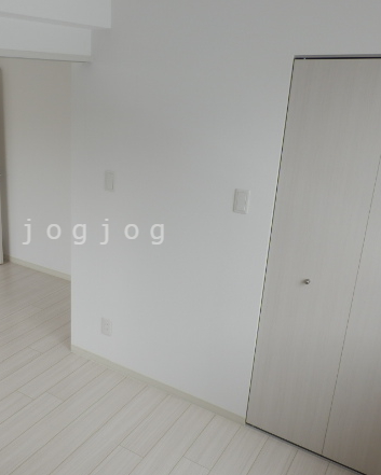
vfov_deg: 52.8
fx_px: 479
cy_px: 232
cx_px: 96
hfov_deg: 42.1
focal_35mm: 34
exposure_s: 1/80
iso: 80
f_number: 3
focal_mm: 4.2
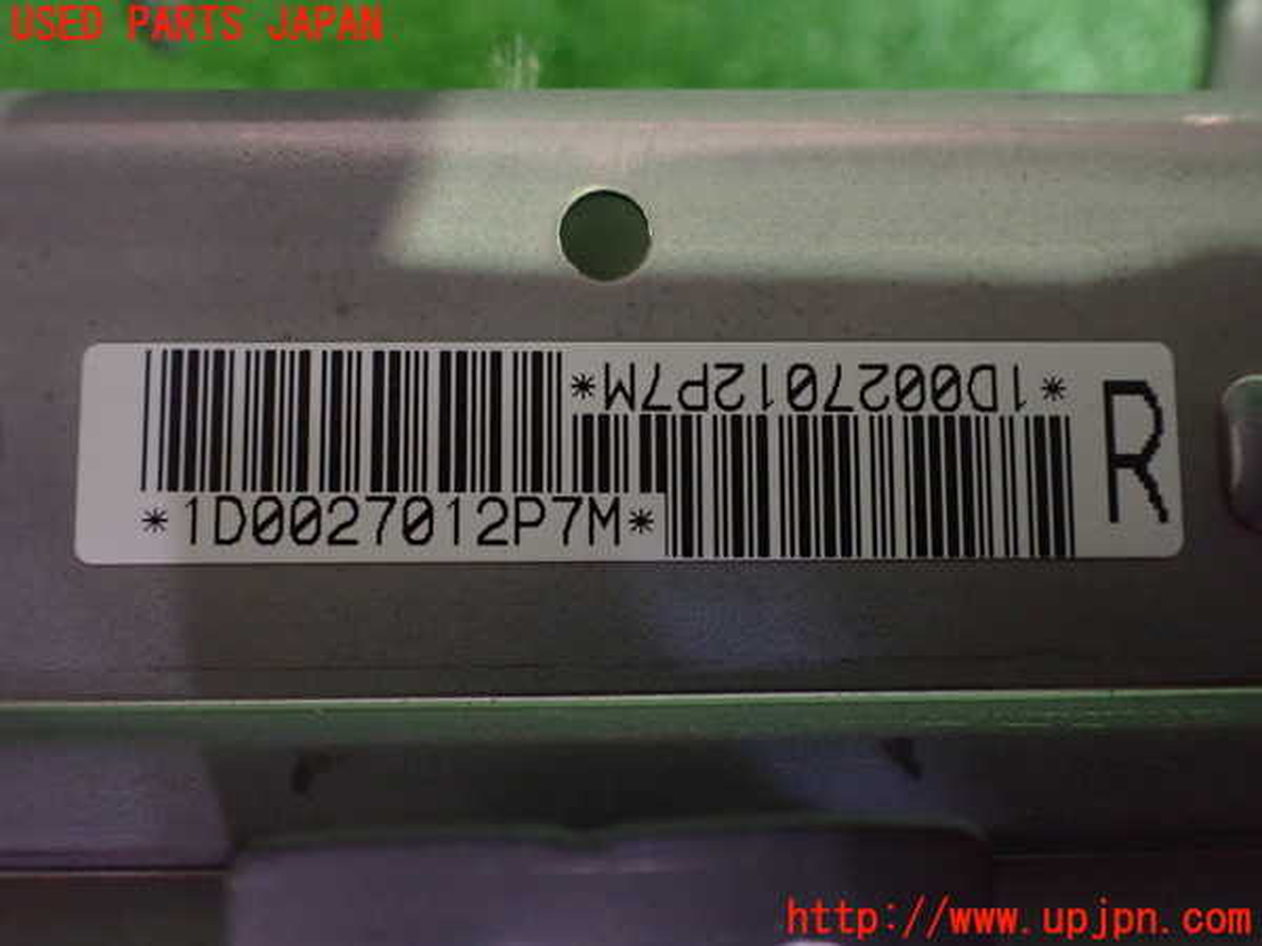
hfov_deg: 60.0
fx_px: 1094
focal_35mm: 30
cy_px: 473
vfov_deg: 46.8
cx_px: 631
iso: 1000
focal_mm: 5.4
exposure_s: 1/30
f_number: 2.3
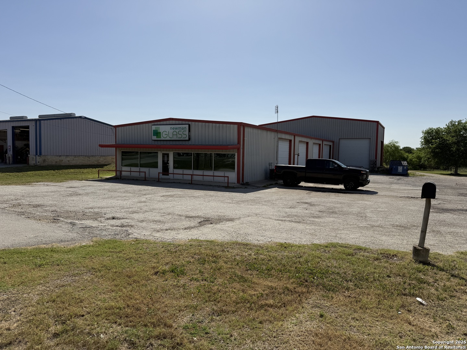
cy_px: 175
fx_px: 324
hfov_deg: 71.6
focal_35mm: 24
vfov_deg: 56.8
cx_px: 234
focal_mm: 6.76
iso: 80
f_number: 1.78
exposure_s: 1/9091
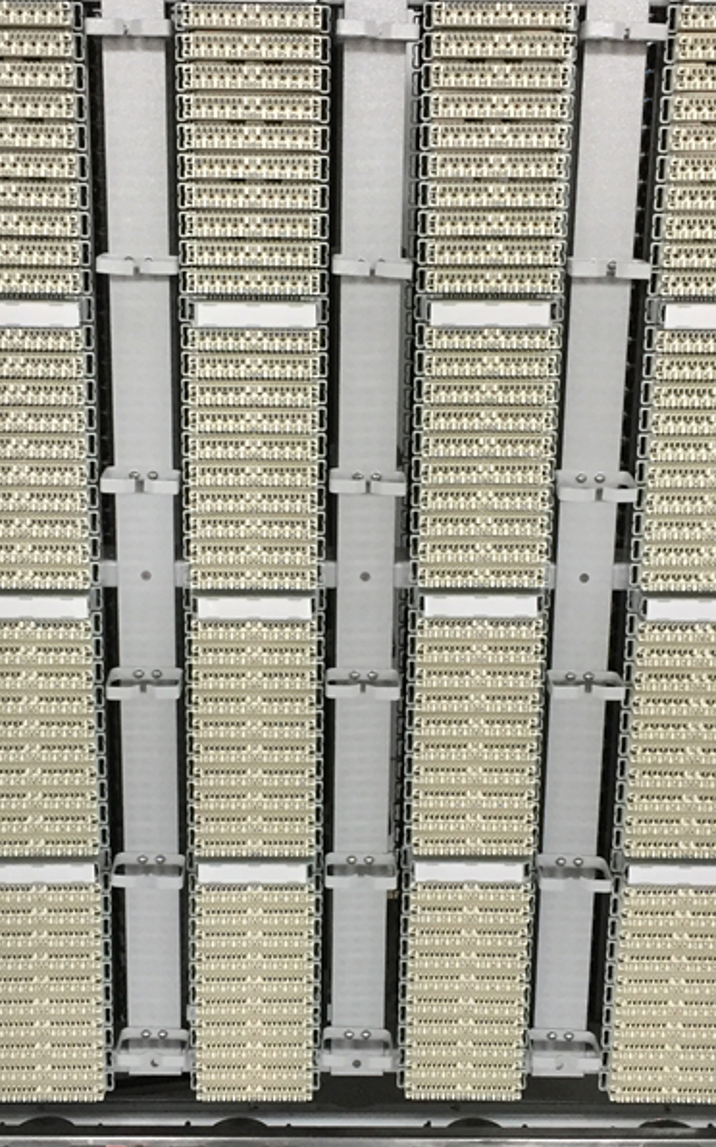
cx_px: 341
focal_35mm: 55
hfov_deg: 23.5
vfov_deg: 36.9
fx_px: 1719
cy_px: 637
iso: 160
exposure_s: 1/33
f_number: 2.2
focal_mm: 4.15
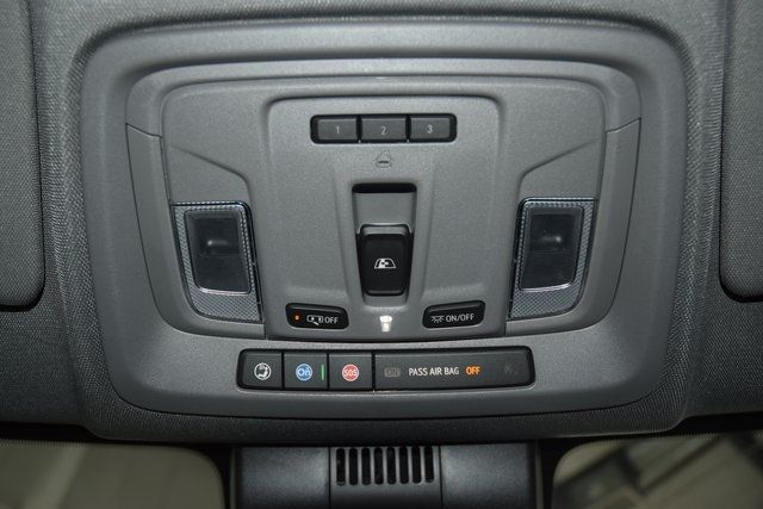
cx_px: 382
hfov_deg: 53.1
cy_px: 254
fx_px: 763
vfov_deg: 36.9
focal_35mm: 36
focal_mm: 24
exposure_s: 1/80
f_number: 3.8
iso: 450
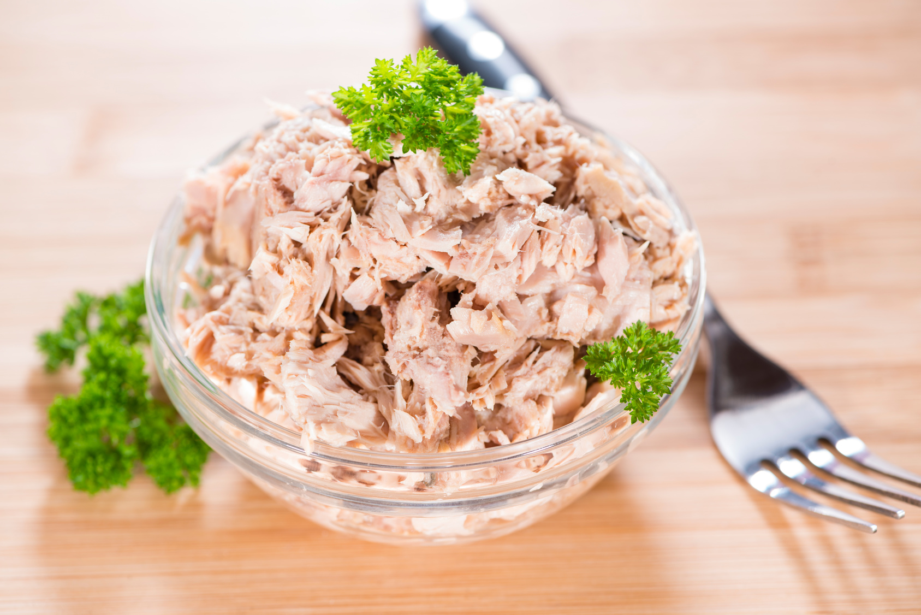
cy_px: 308
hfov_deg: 19.4
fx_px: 2687
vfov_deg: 13.1
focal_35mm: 105
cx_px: 460
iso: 50
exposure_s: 1/250
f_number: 8
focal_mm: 105
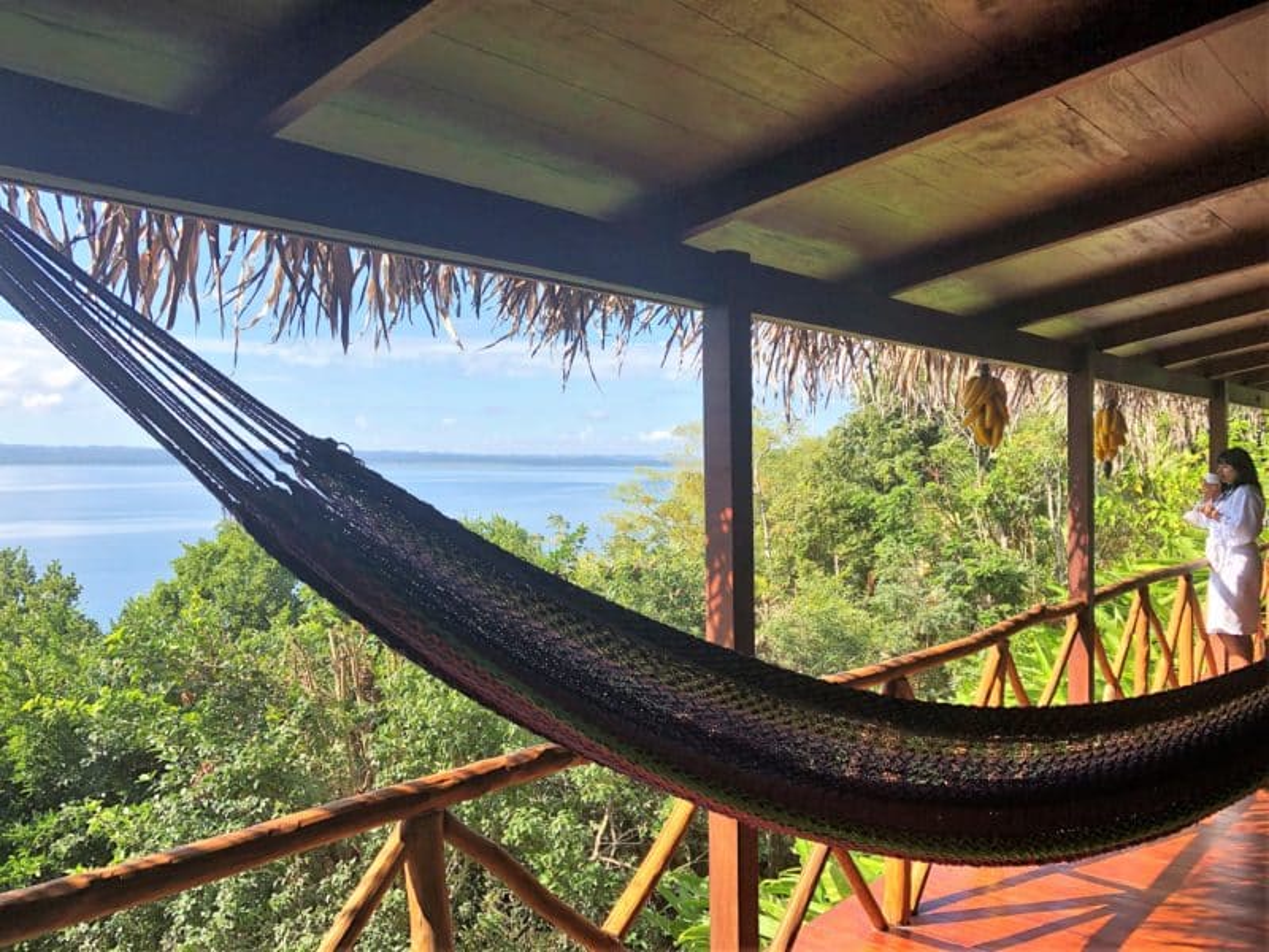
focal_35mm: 28
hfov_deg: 63.4
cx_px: 634
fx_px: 1026
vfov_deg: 49.7
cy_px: 476
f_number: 1.8
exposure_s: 1/813
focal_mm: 3.99
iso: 20
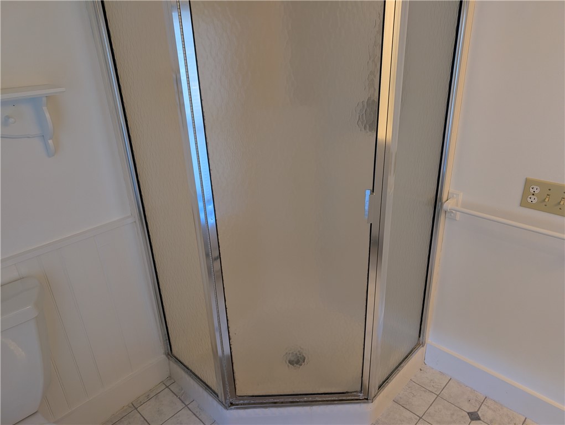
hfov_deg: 71.5
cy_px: 212
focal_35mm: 24
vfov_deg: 56.9
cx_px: 282
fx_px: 392
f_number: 1.68
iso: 202
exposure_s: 1/120
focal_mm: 6.9
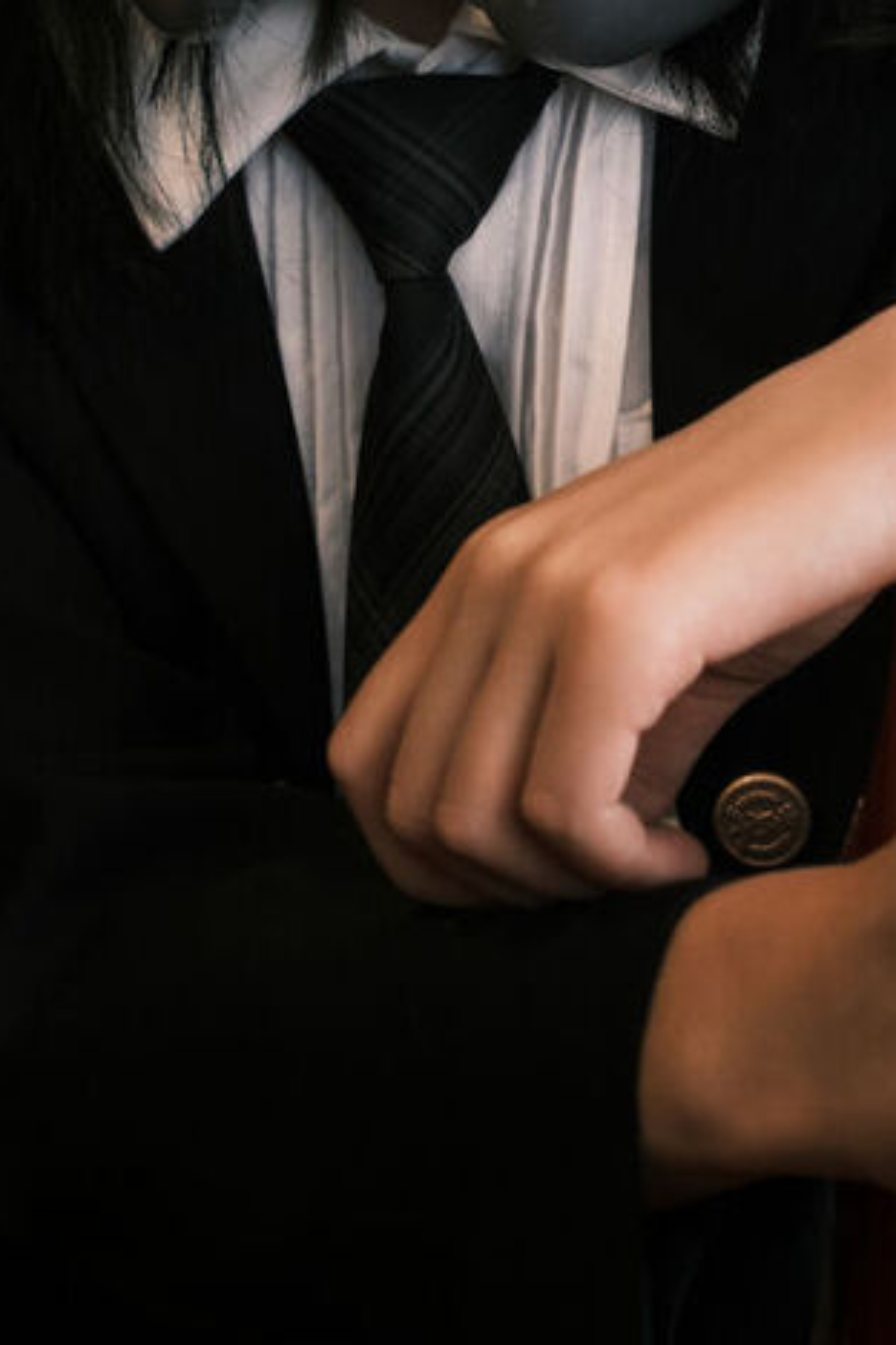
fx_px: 4778
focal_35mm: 128
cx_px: 781
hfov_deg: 10.7
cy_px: 188
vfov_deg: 15.9
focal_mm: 25.4
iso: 500
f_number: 2.8
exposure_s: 1/125
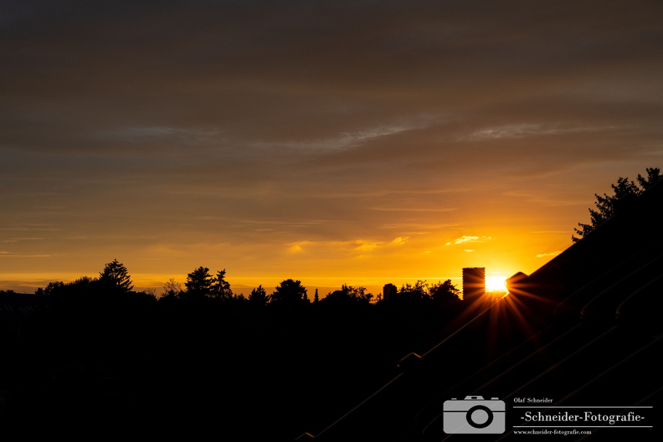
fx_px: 921
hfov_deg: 39.6
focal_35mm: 50
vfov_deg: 27.0
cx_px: 332
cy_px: 221
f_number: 14
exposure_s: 1/250
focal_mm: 50
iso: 640
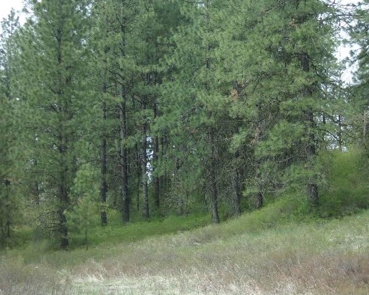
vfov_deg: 13.5
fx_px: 1244
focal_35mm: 114
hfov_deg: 16.9
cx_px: 195
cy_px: 149
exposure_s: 1/60
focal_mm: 19.6
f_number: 6.6
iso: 100
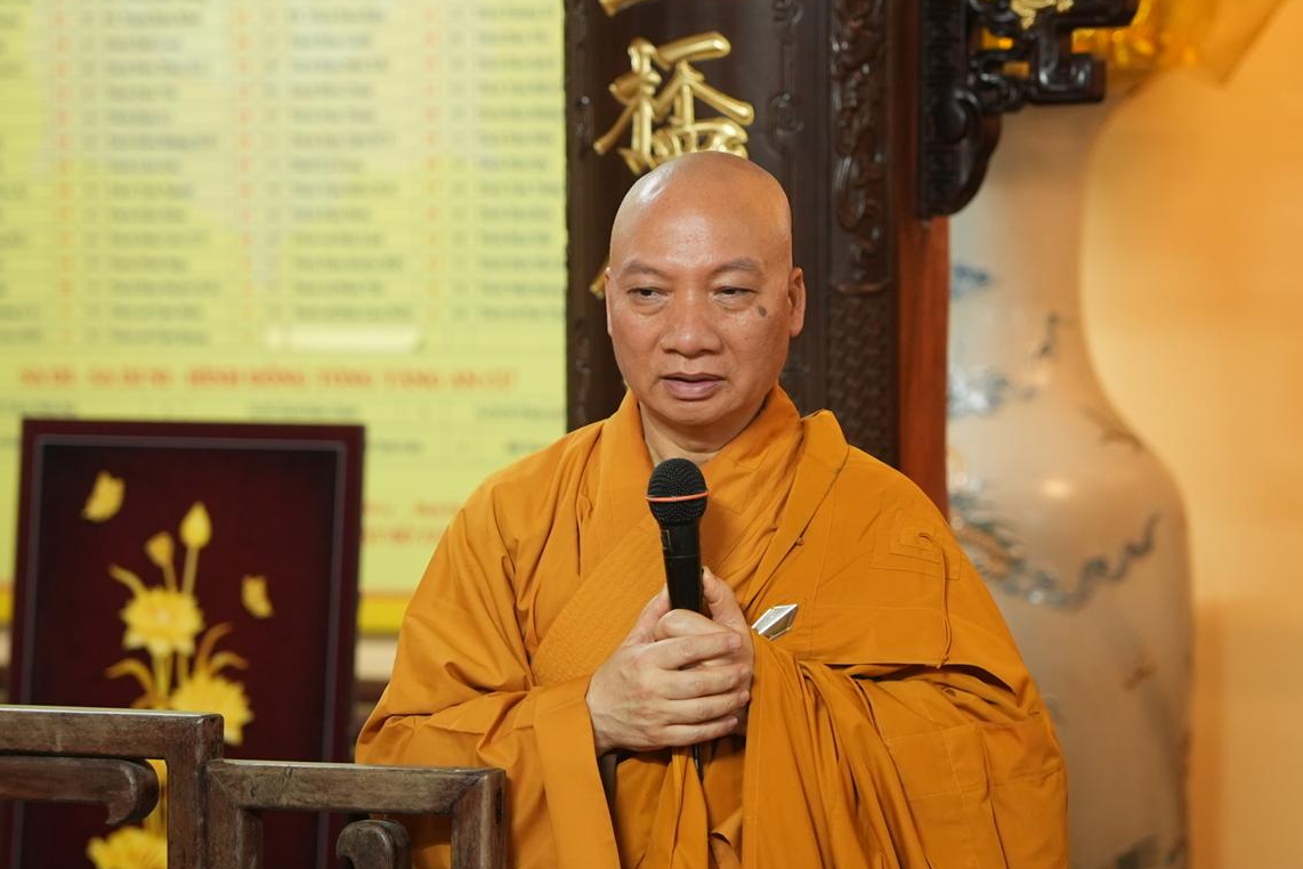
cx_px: 667
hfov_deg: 12.4
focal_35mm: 165
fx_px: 5973
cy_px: 445
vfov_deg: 8.3
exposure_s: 1/100
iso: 1600
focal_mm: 105
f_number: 3.2
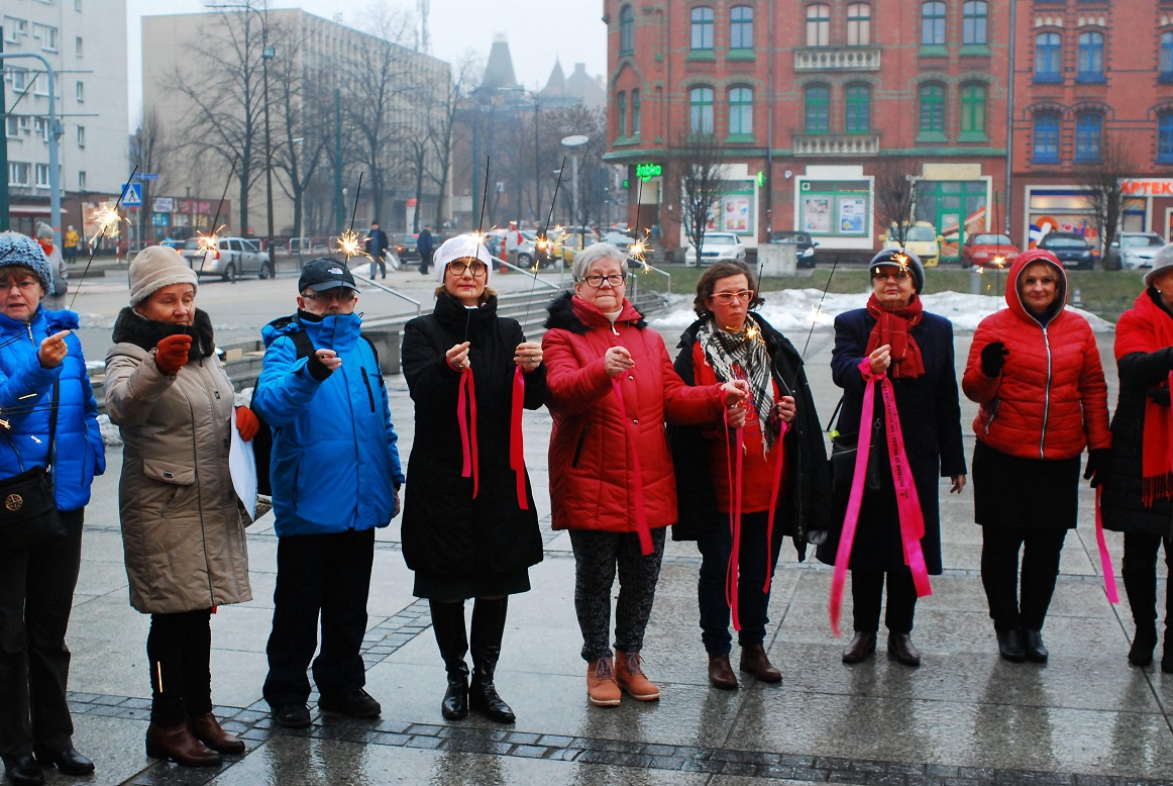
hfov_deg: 46.3
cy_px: 393
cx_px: 586
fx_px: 1370
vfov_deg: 32.0
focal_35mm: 42
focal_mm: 28
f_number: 4.5
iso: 800
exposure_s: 1/40
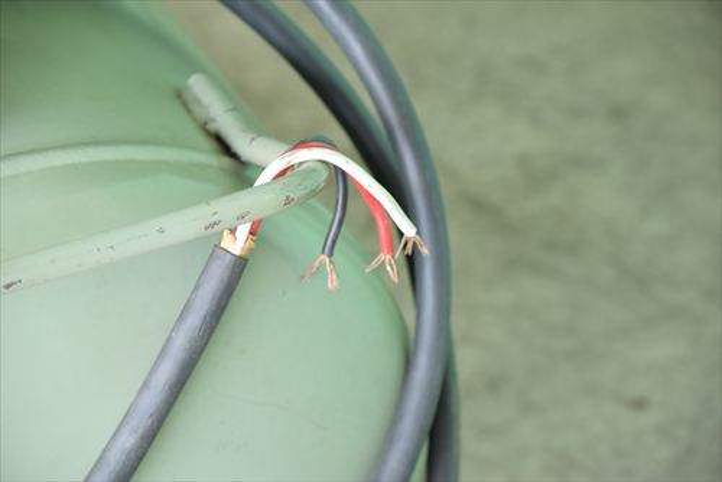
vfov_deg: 10.0
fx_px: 2769
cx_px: 361
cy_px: 241
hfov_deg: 14.9
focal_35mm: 138
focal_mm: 92
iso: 1250
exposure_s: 1/250
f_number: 6.3
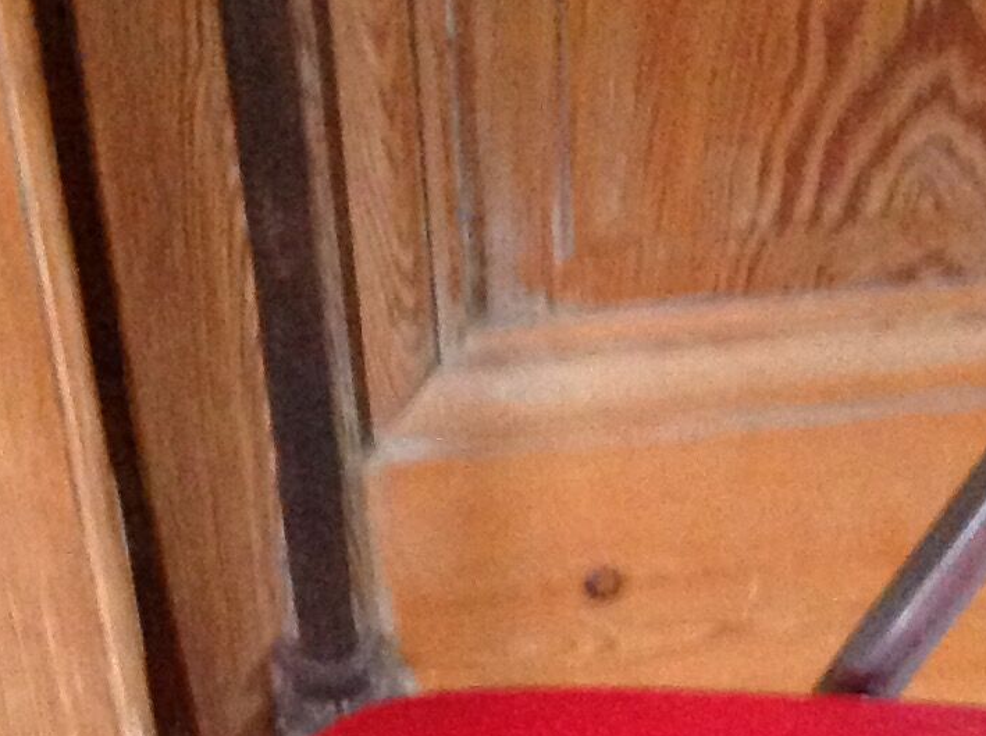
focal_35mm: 128
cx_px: 859
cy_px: 1244
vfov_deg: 10.9
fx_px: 3639
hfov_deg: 15.3
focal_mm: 4.28
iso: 500
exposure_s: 1/15
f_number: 2.4
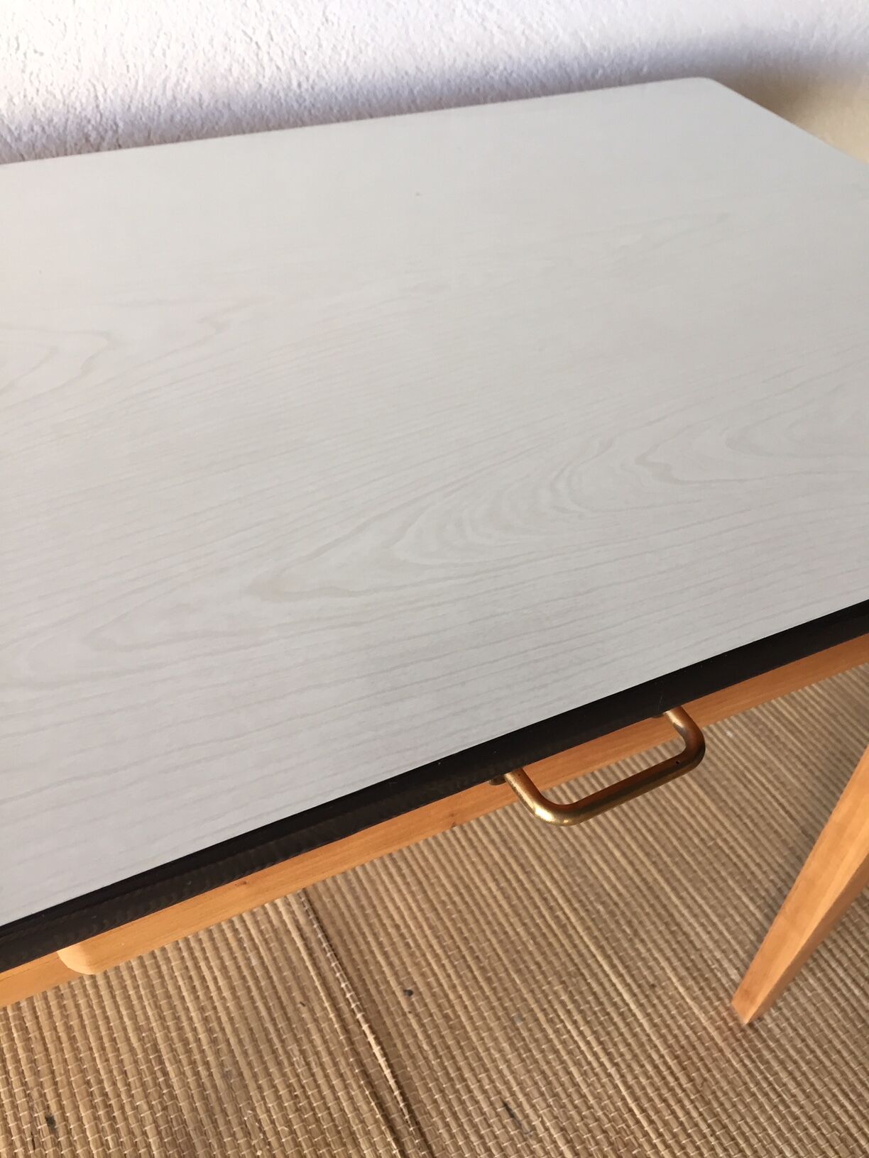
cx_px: 434
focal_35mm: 29
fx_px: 971
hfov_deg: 48.2
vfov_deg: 61.7
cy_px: 579
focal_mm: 4.15
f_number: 2.2
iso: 40
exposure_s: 1/33
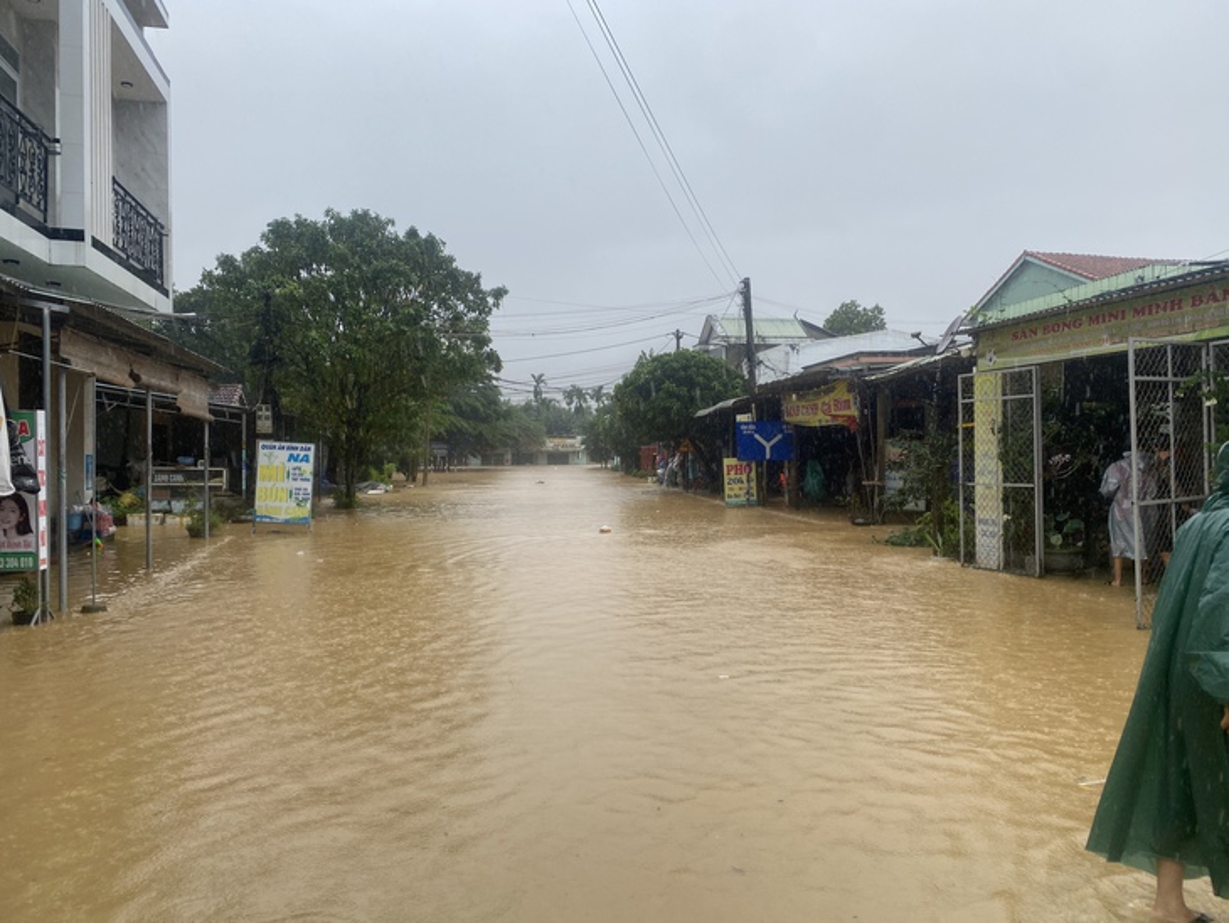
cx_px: 614
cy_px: 462
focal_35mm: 26
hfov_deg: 67.3
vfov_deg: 53.1
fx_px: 923
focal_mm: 4.25
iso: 32
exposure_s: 1/654
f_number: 1.8
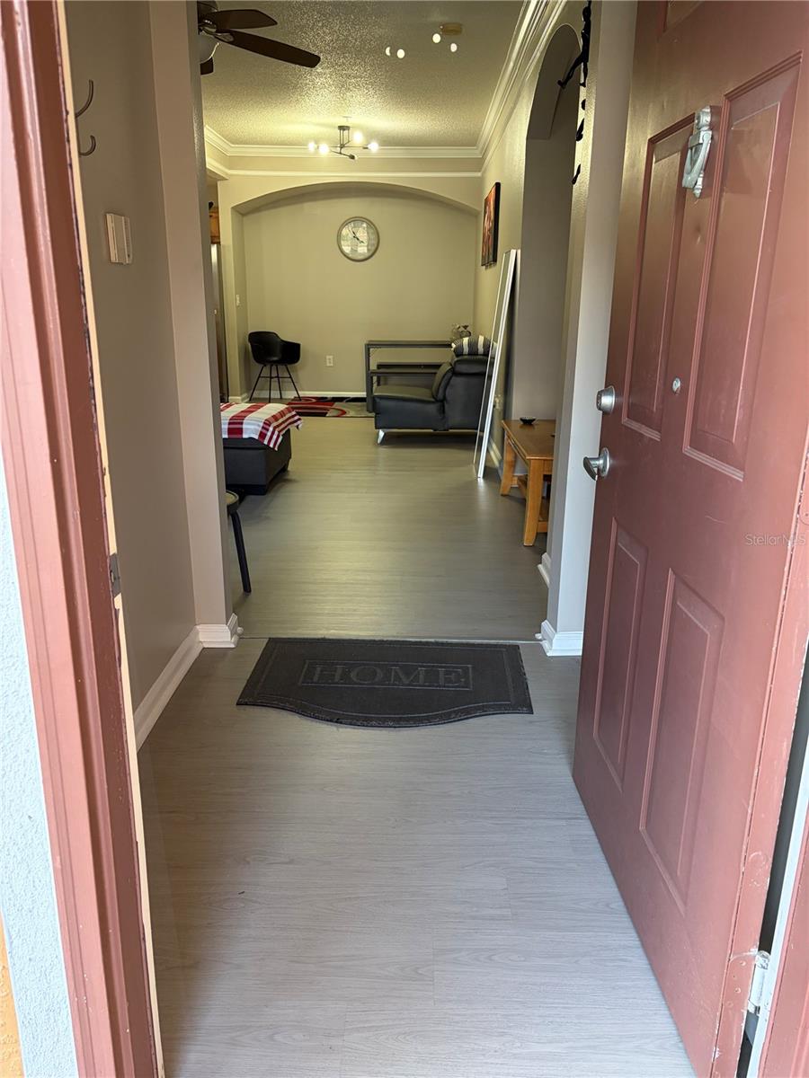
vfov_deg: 67.3
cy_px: 539
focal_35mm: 26
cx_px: 404
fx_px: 810
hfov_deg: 53.1
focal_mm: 5.96
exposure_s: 1/60
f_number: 1.6
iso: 125
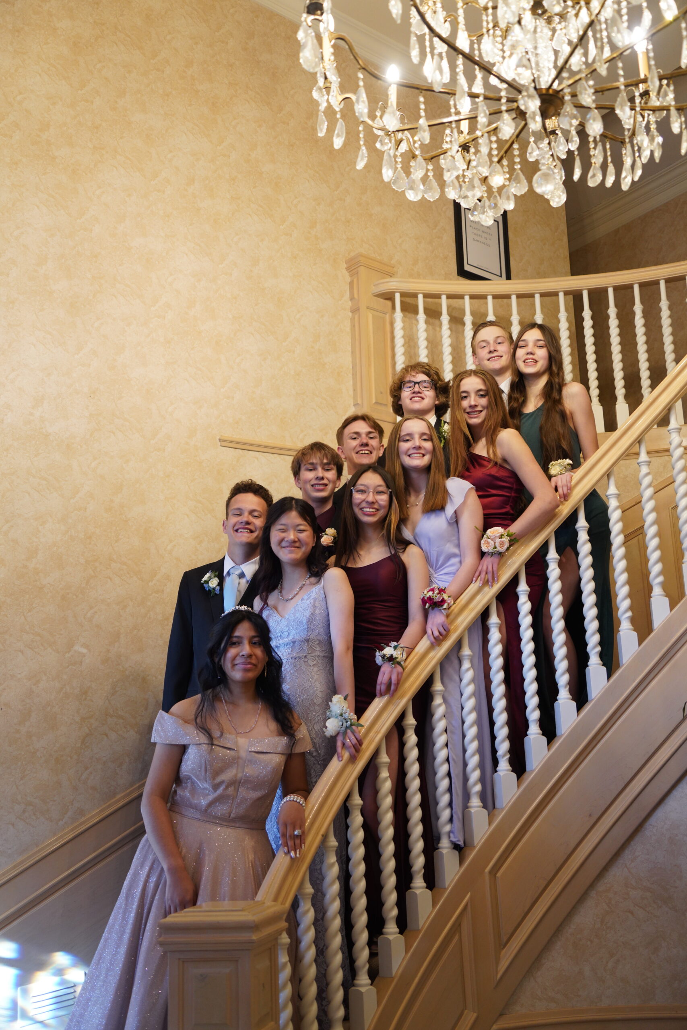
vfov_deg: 51.9
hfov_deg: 35.9
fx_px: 1059
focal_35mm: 37
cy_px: 515
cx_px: 344
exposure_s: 1/40
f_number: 3.2
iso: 1000
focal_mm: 37
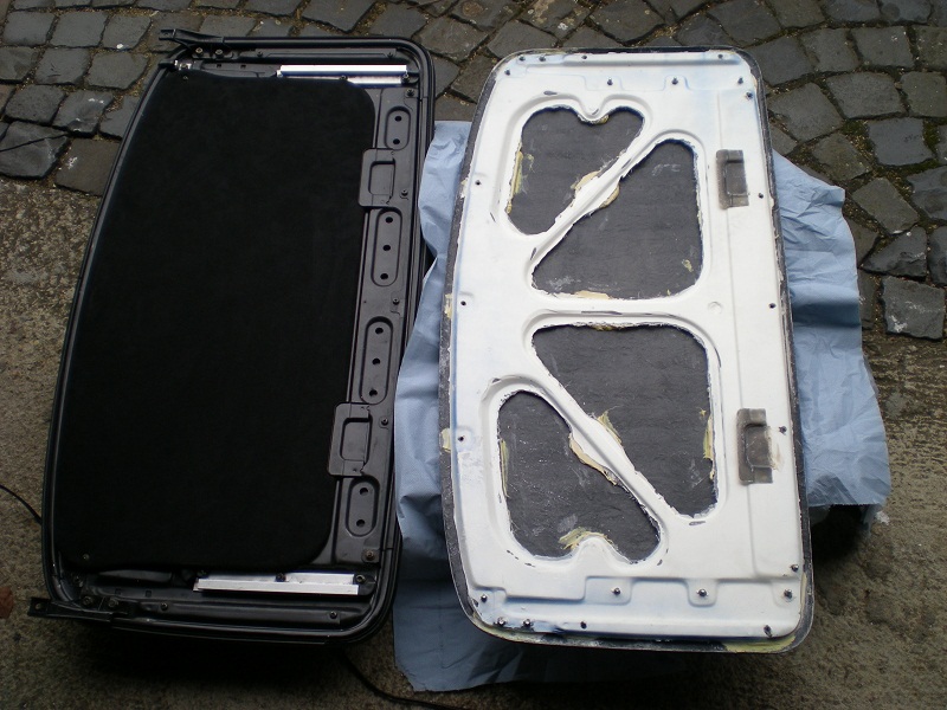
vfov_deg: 37.7
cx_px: 474
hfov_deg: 49.0
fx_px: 1040
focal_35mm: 38
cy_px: 355
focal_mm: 6.3
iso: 50
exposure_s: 1/112
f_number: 3.1
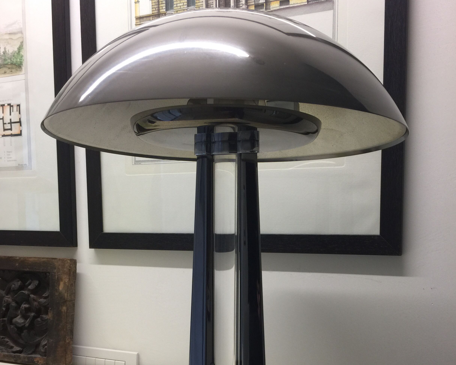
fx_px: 513
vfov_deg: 38.2
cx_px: 229
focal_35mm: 38
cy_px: 272
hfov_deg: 47.9
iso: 40
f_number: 2.2
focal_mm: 4.15
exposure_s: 1/30
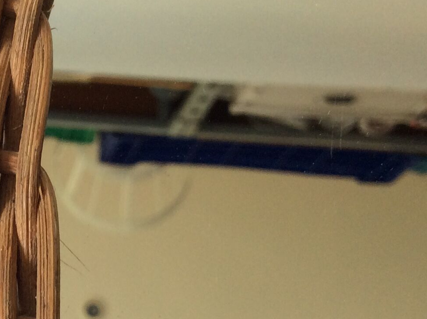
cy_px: 267
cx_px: -7
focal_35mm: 85
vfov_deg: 17.1
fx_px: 1047
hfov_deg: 22.1
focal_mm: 3.3
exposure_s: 1/50
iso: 40
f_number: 2.4
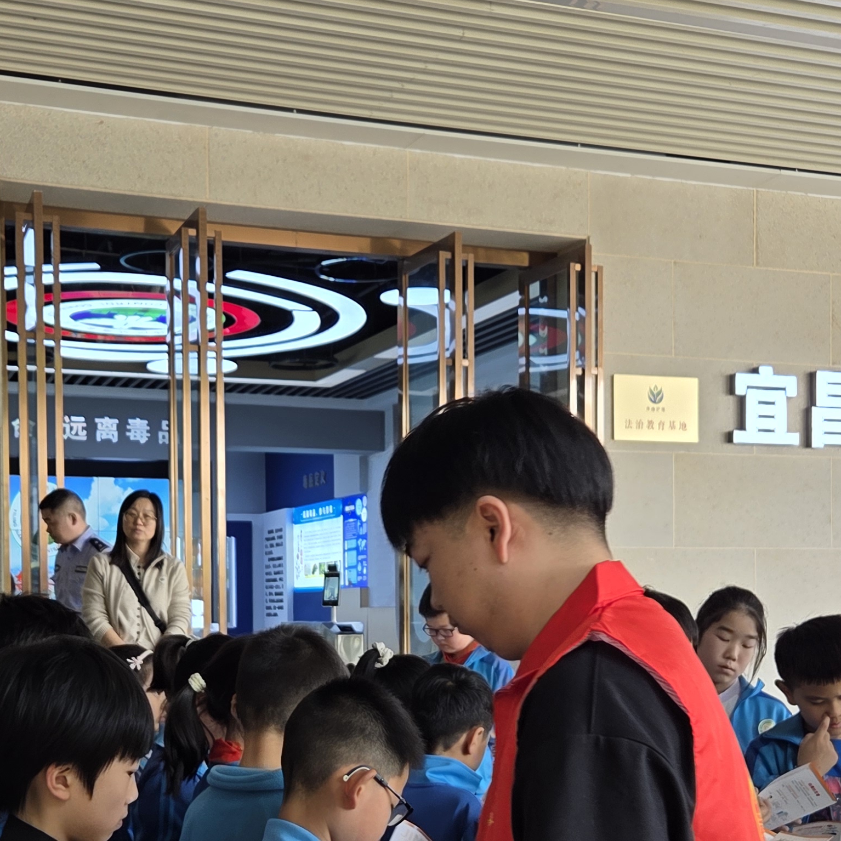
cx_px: 401
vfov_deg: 31.6
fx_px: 1457
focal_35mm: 53
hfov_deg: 32.2
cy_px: 634
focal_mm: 5.4
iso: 32
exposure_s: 1/100
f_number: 1.8
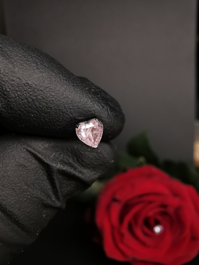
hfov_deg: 45.4
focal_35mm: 31
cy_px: 132
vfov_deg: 58.4
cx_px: 100
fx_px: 238
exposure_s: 1/50
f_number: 2.2
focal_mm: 2.35
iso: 80
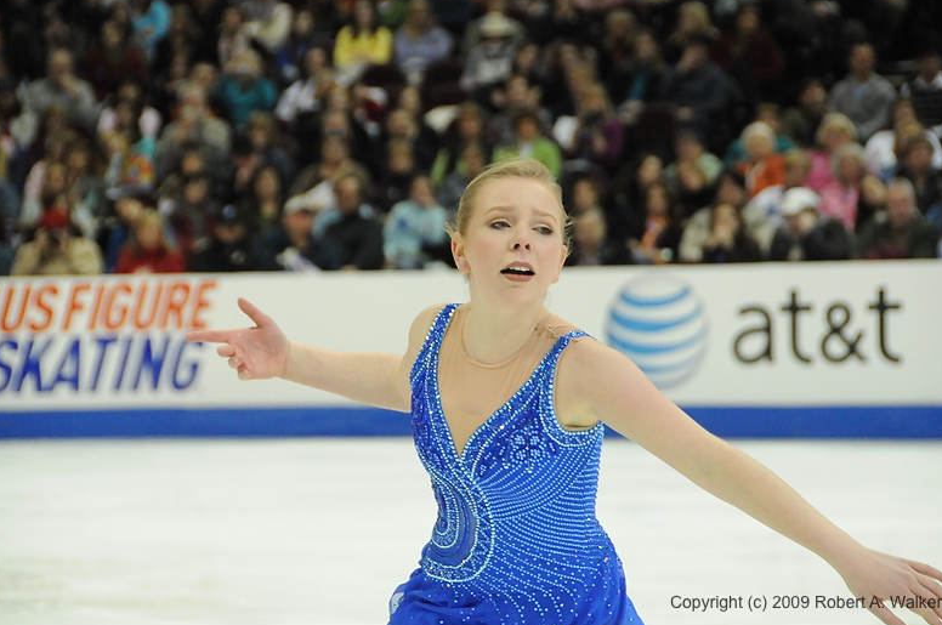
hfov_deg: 10.2
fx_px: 5252
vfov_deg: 6.8
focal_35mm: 201
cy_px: 305
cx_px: 481
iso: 3200
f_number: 5.6
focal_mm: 130
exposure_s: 1/640
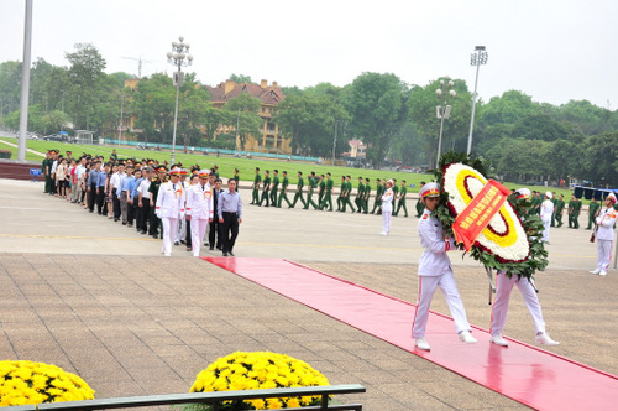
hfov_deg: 41.2
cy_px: 206
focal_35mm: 48
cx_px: 309
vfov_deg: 28.0
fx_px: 823
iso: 250
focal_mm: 32
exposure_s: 1/125
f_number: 8
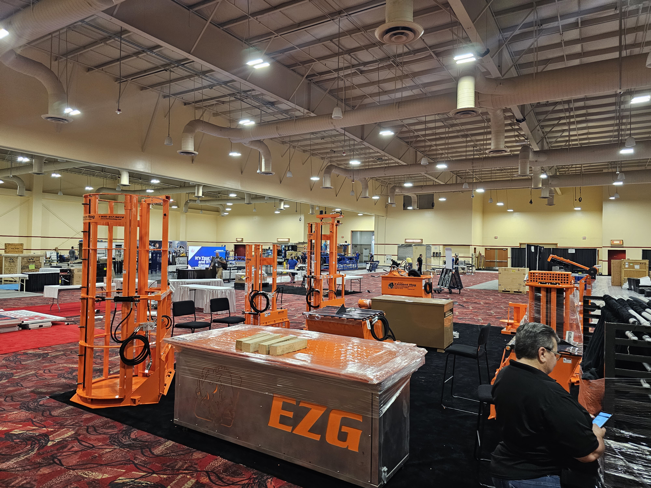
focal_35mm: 23
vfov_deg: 58.9
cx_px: 326
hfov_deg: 73.9
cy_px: 244
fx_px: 433
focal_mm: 6.3
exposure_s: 1/120
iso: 400
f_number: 1.7
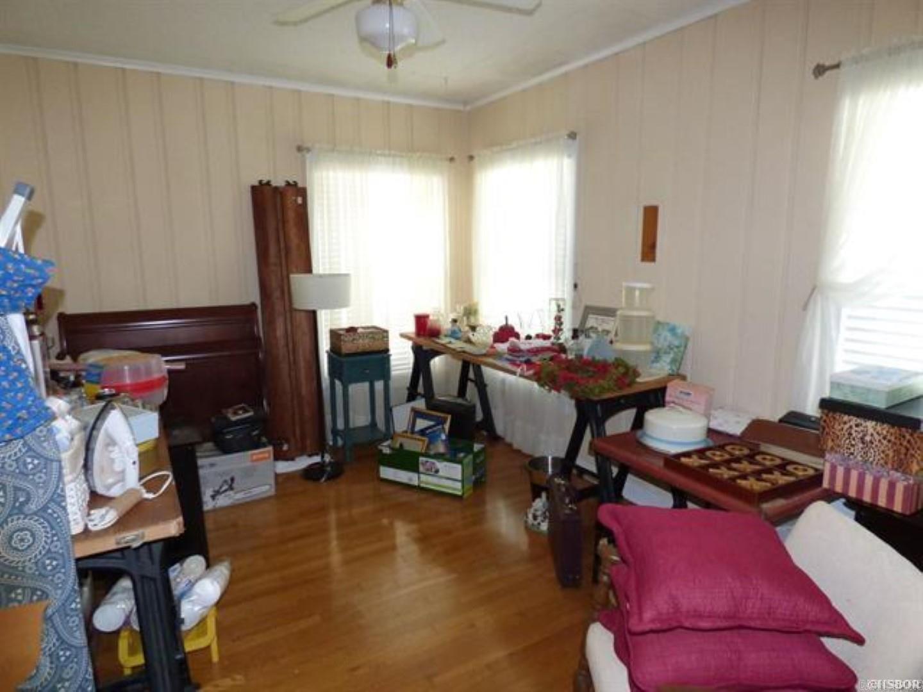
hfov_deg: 81.7
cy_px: 346
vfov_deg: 66.0
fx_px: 533
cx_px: 462
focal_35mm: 20
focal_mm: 3.58
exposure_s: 1/60
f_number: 2.8
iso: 800
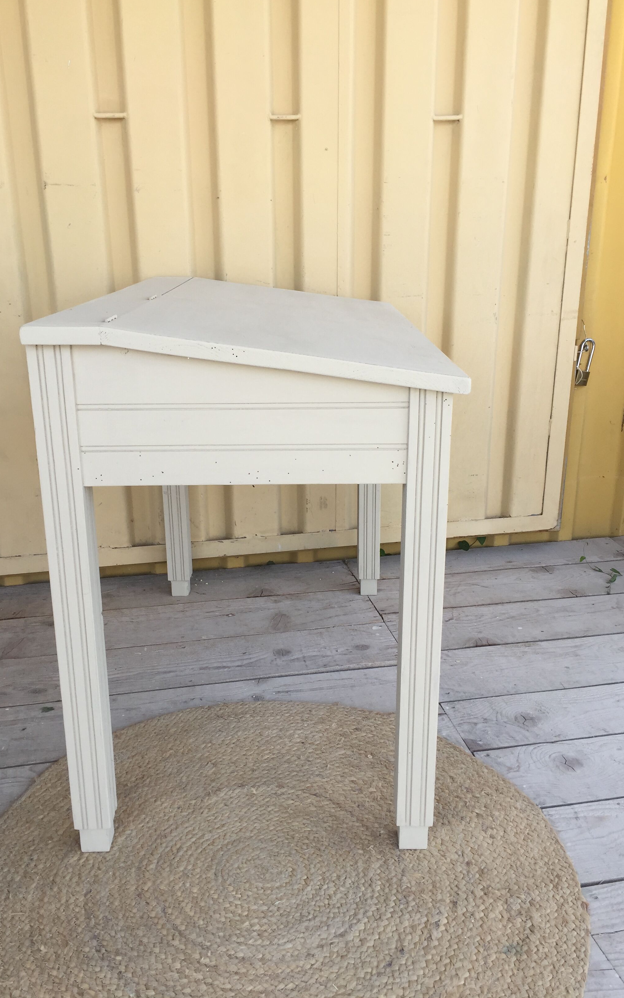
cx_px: 297
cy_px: 499
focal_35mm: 31
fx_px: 844
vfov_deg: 61.2
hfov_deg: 40.6
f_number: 2.2
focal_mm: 4.15
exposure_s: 1/302
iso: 32
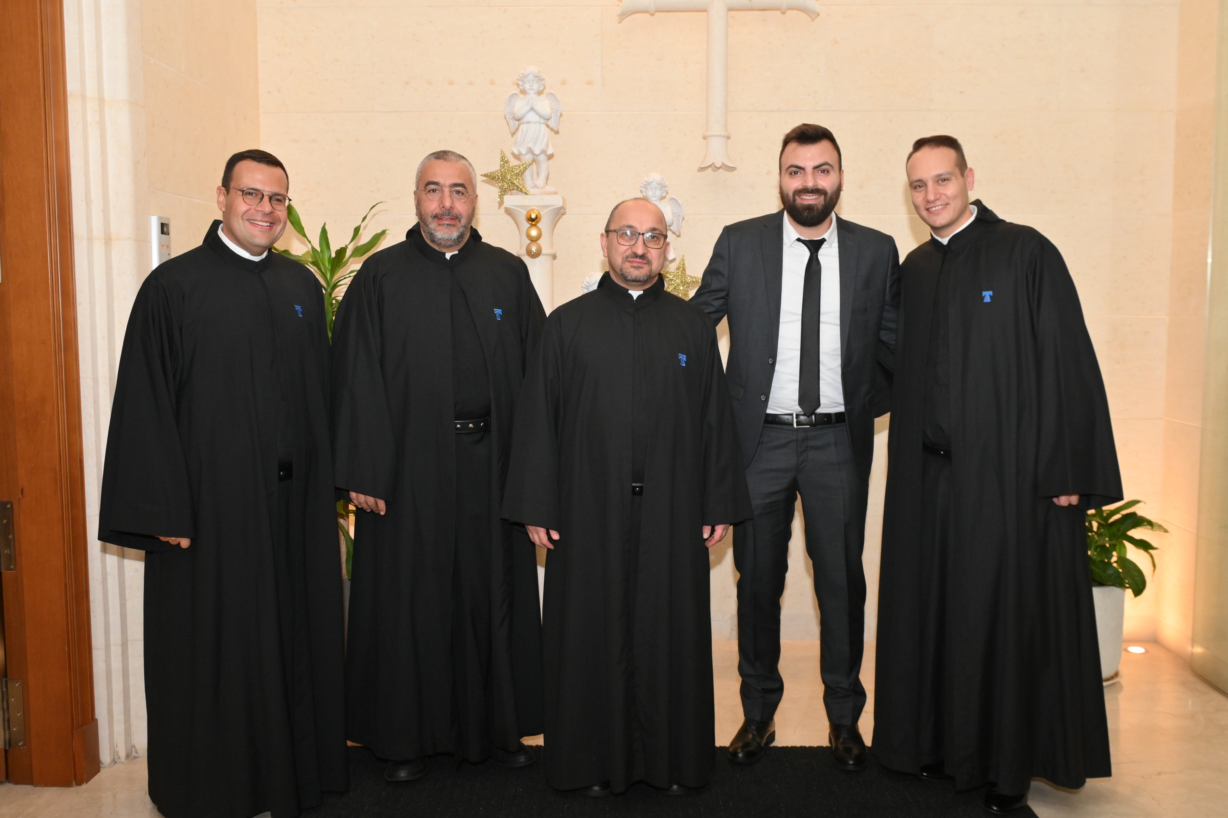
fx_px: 1159
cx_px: 614
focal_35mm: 34
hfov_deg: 55.8
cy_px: 409
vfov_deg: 38.9
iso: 3200
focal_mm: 34
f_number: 5.6
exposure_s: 1/160
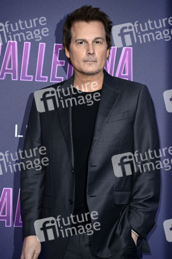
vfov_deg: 10.8
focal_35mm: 190
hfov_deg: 7.2
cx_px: 86
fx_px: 1364
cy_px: 130
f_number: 5.6
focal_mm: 190
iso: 500
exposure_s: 1/250
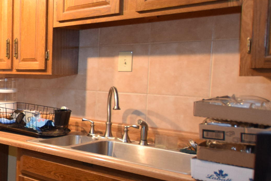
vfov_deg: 31.2
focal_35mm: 43
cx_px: -100
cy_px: 96
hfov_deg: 31.7
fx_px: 324
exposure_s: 1/60
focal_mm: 10
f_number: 3.5
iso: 1400
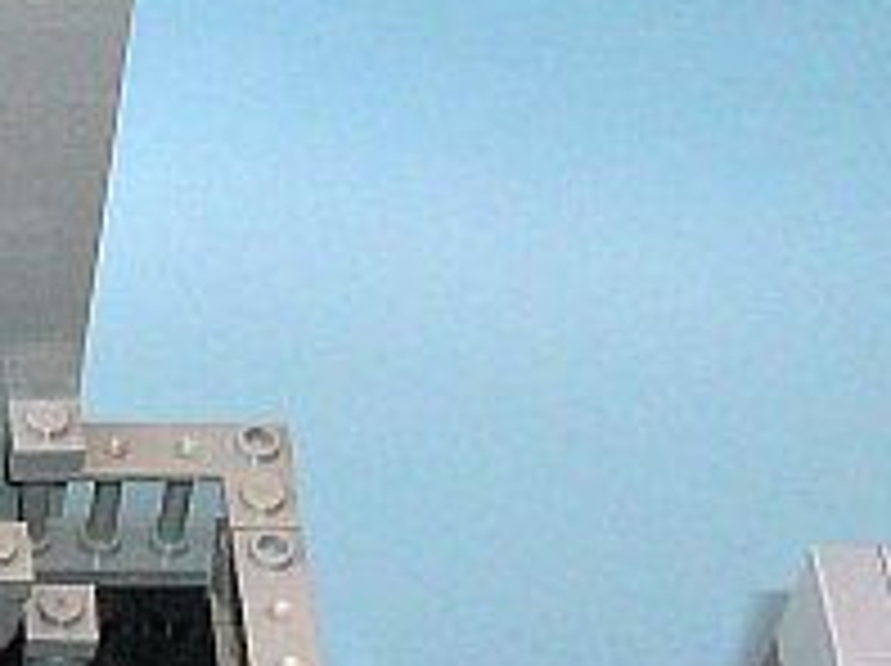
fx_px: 3728
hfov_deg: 13.4
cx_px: -81
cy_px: 1332
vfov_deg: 9.5
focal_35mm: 145
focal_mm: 4.6
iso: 100
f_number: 2.8
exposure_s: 1/30
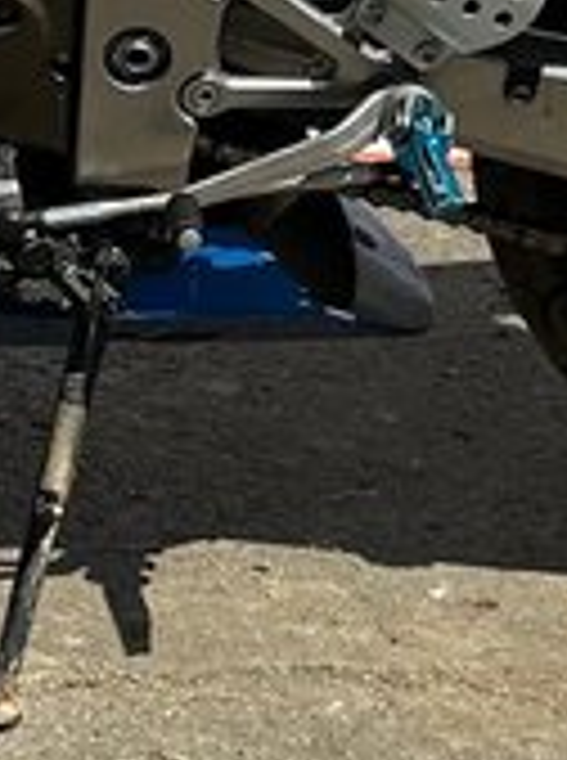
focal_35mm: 175
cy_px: 25
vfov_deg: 11.2
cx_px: -142
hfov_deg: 8.4
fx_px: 3837
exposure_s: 1/6993
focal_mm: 5.7
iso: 50
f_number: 1.5
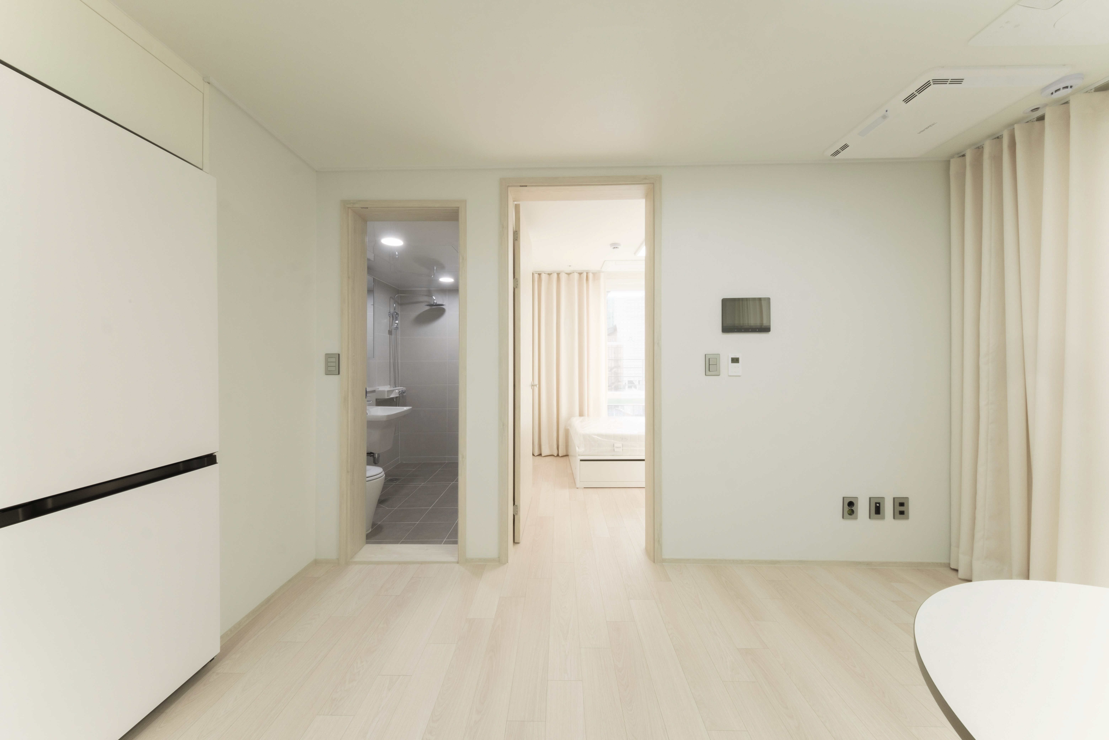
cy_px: 370
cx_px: 554
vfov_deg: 90.0
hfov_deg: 112.6
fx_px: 370
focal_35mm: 12
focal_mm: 8
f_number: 16
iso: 160
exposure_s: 1/4
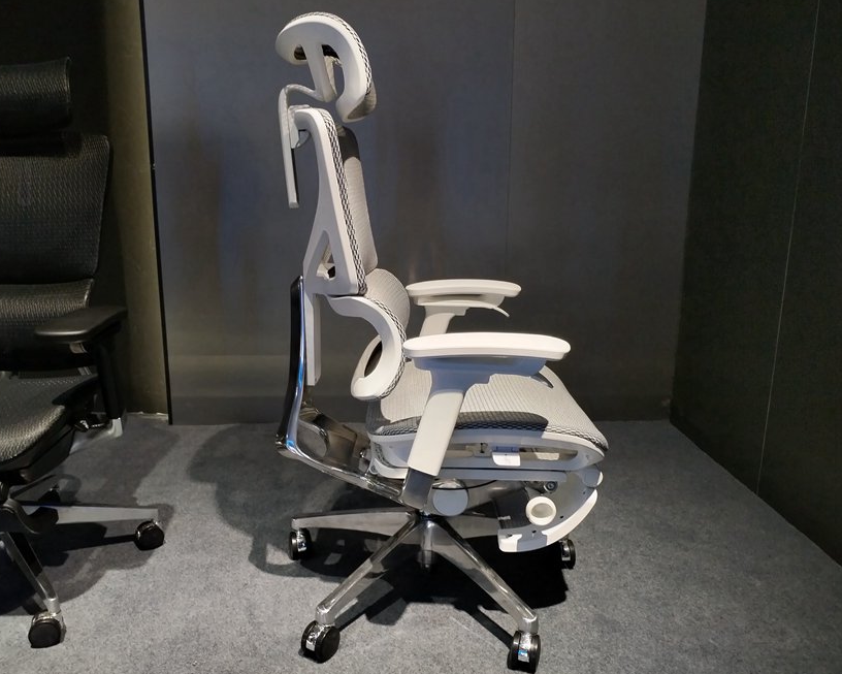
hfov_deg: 62.2
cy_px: 343
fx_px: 698
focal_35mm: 28
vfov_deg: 51.5
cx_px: 399
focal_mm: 4.75
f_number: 1.8
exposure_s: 1/50
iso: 469
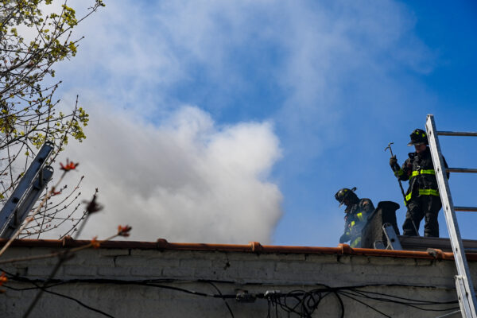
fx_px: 1139
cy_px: 159
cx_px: 238
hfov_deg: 23.6
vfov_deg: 15.9
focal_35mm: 86
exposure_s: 1/1250
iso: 400
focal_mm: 86
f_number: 9
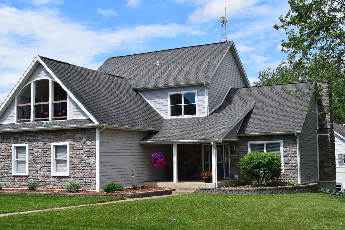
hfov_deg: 39.2
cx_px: 163
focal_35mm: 51
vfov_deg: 26.7
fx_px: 484
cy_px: 120
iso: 280
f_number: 11
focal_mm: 31
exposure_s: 1/500
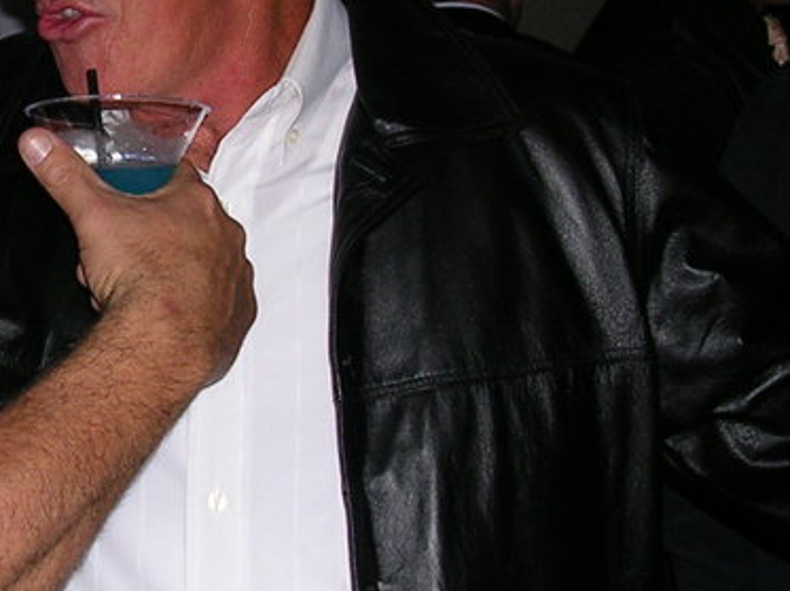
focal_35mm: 102
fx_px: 2326
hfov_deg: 19.0
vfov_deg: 14.5
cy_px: 231
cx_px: 95
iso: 50
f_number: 2.8
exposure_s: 1/60.1
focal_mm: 5.8
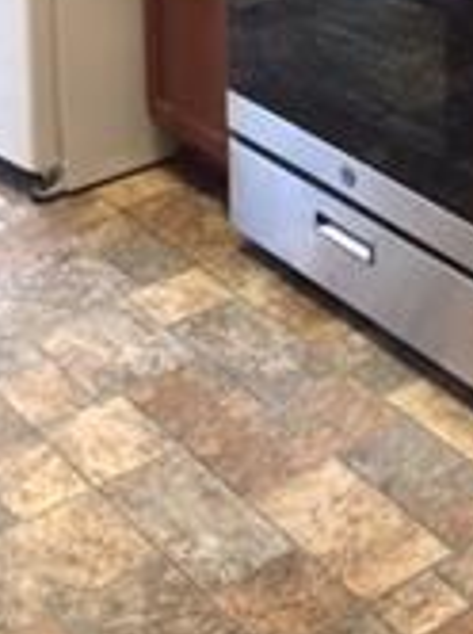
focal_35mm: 84
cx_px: 545
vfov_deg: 21.2
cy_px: -180
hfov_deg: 16.9
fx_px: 1534
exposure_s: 1/30
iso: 160
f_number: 2.2
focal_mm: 4.15
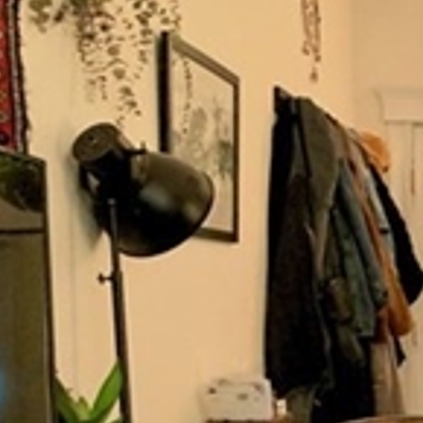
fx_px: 1203
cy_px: 398
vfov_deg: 19.5
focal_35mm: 87
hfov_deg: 17.3
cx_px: 696
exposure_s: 1/15
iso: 50
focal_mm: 3.99
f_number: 1.8
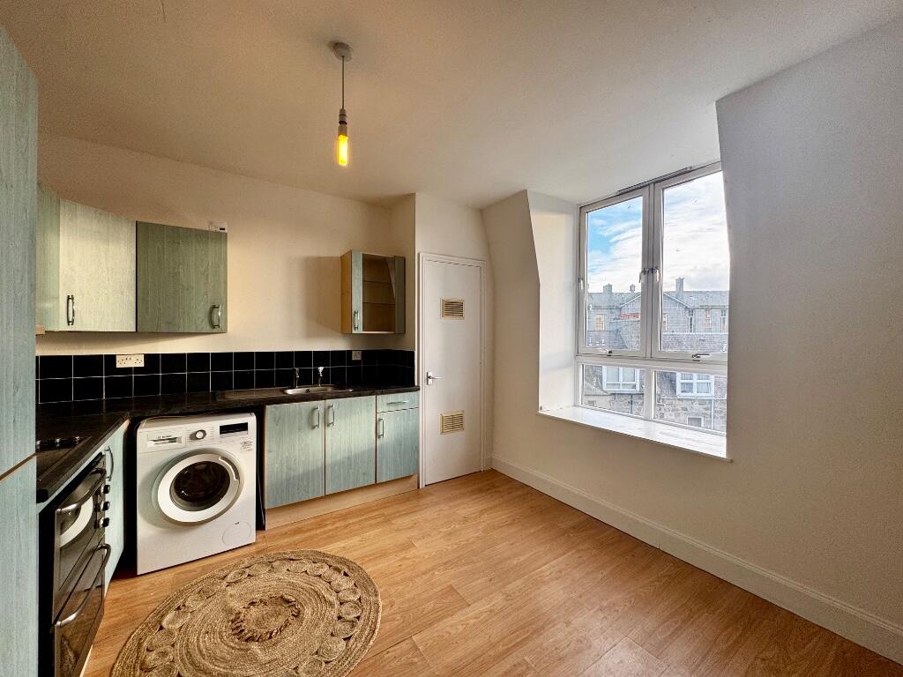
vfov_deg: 85.7
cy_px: 338
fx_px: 365
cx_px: 452
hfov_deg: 102.1
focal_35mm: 14
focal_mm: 2.22
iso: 64
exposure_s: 1/99
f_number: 2.2
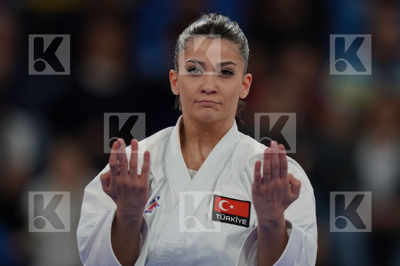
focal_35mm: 600
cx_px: 200
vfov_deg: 2.3
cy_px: 133
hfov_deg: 3.4
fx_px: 6666
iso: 640
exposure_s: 1/500
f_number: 2.8
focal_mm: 400
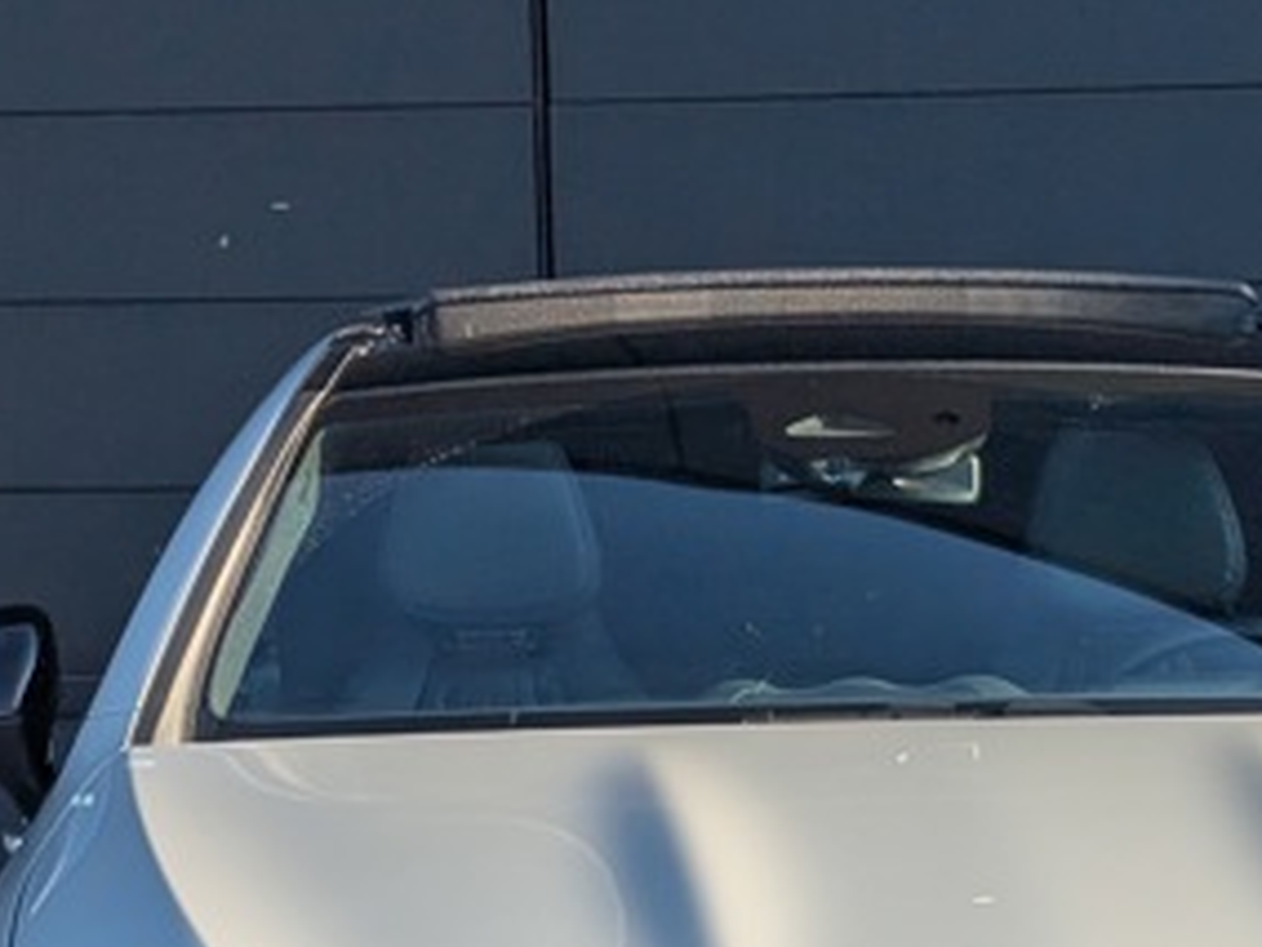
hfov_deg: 14.2
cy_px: 1103
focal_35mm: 138
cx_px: 1044
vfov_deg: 10.6
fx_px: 5031
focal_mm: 6.9
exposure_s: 1/569
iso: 21
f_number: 1.68
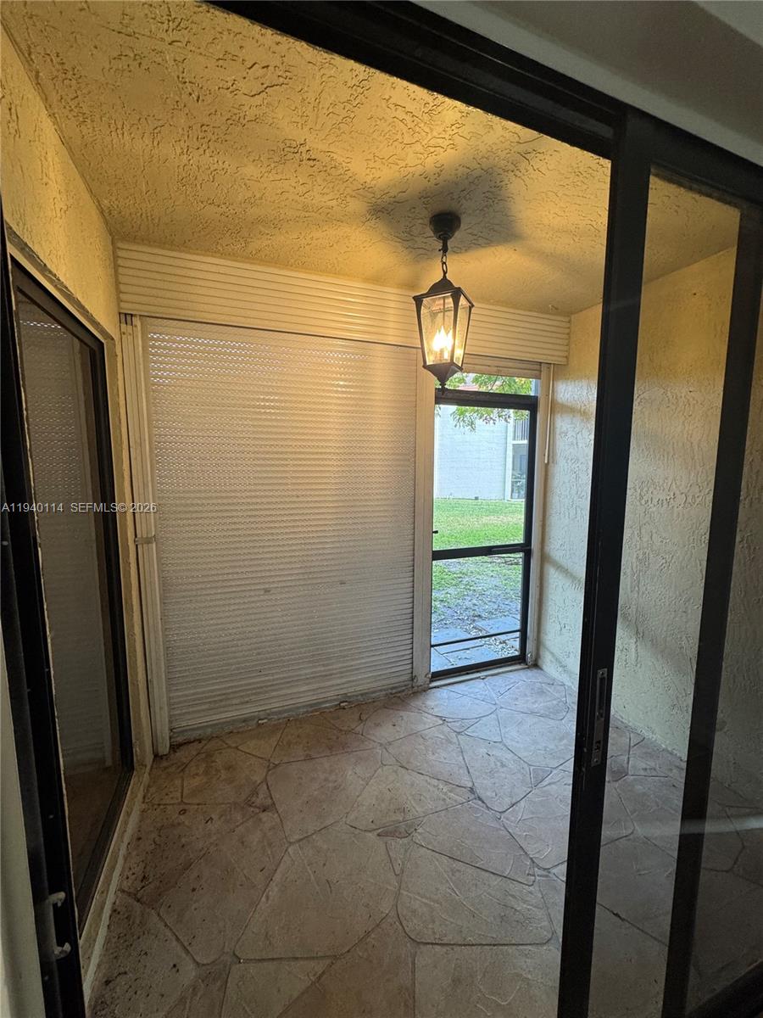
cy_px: 509
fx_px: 411
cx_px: 382
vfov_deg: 102.1
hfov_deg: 85.7
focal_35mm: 14
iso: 250
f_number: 2.2
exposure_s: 1/120
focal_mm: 2.22
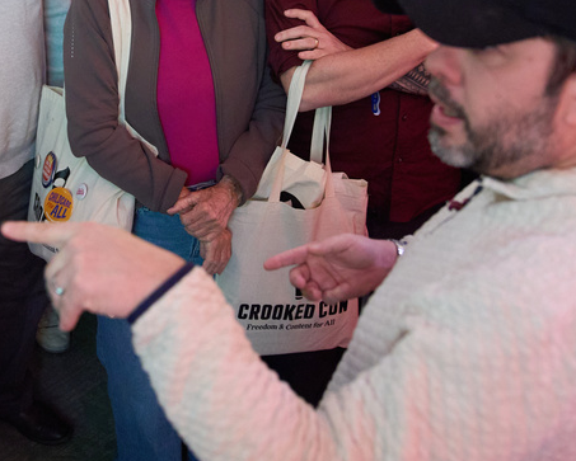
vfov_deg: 27.8
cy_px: 65
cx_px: 147
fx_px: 904
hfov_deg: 34.6
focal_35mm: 53
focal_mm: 25
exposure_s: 1/125
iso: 5000
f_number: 2.8
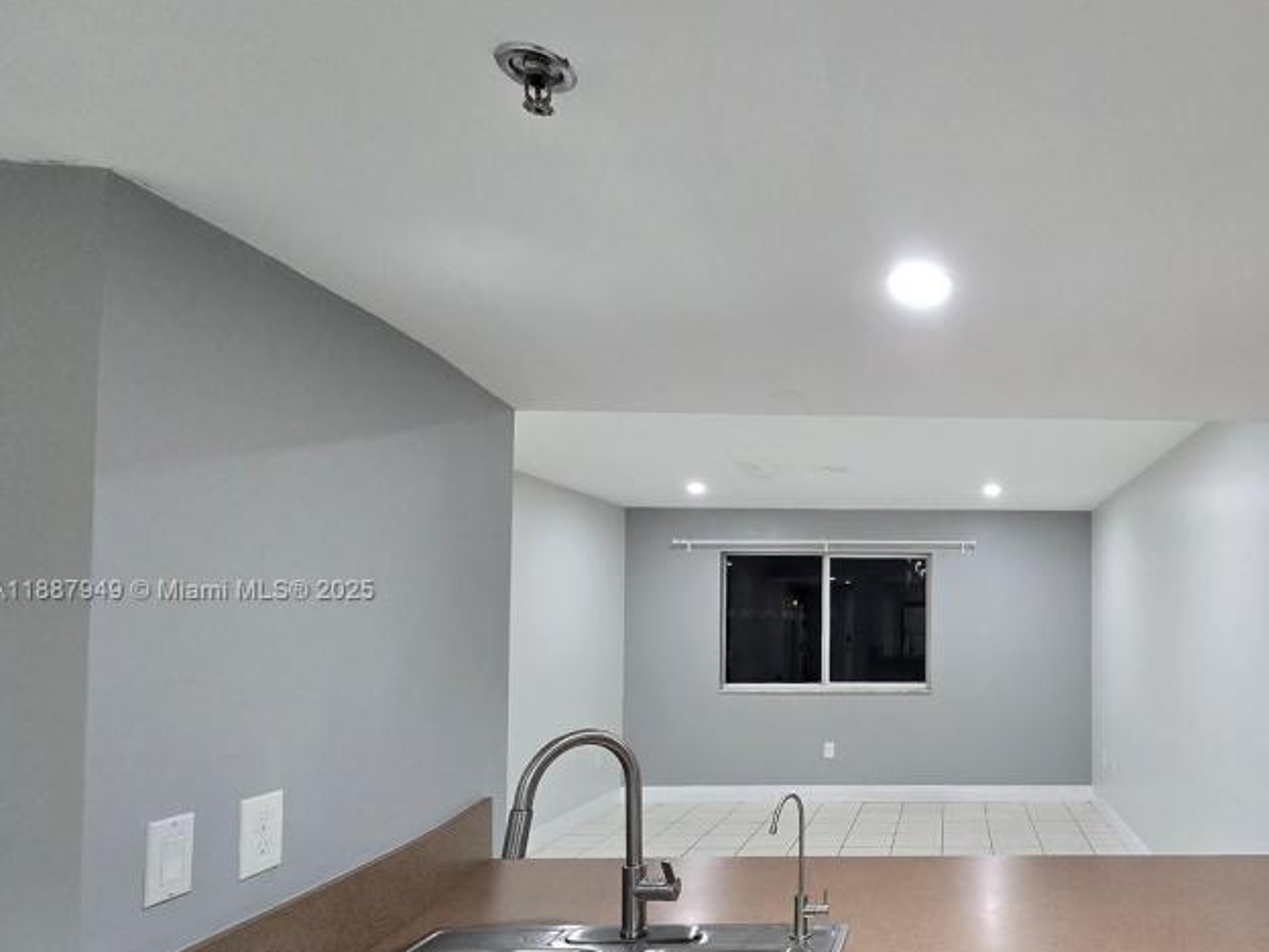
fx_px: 733
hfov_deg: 75.5
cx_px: 960
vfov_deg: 65.1
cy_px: 592
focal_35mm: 20
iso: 200
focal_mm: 2.2
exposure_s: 1/60
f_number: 2.2
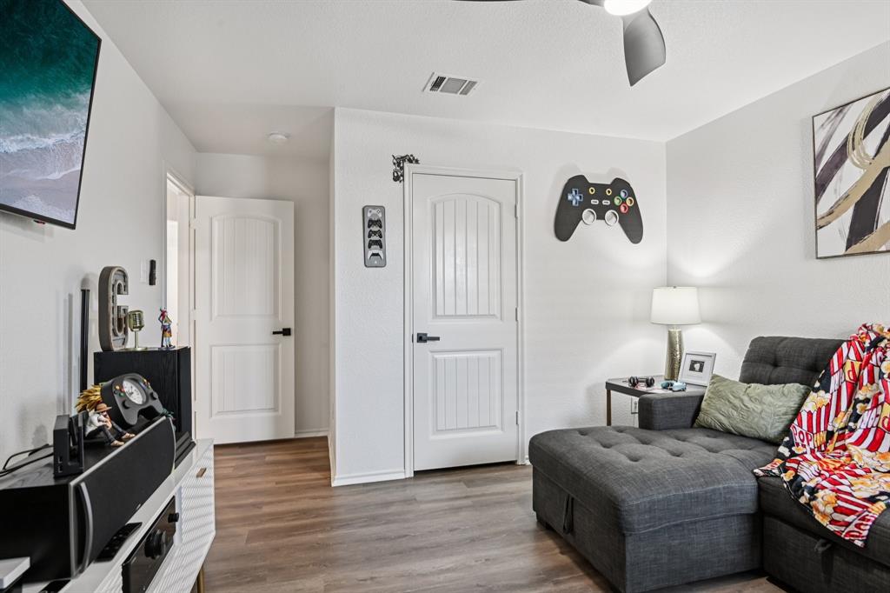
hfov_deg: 86.9
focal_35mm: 19
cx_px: 445
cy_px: 296
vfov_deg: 64.5
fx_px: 470
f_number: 8
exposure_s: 1/6
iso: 400
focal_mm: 19
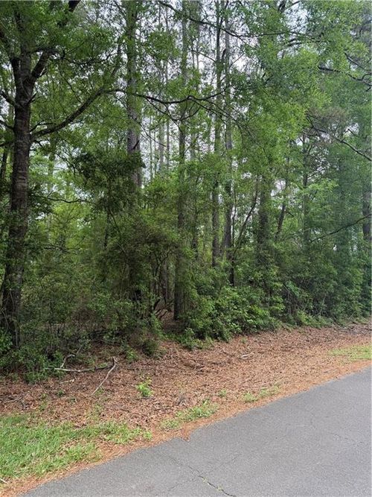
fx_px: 344
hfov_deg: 56.8
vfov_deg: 71.6
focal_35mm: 24
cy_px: 248
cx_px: 186
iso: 80
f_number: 1.78
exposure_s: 1/213
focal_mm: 6.76
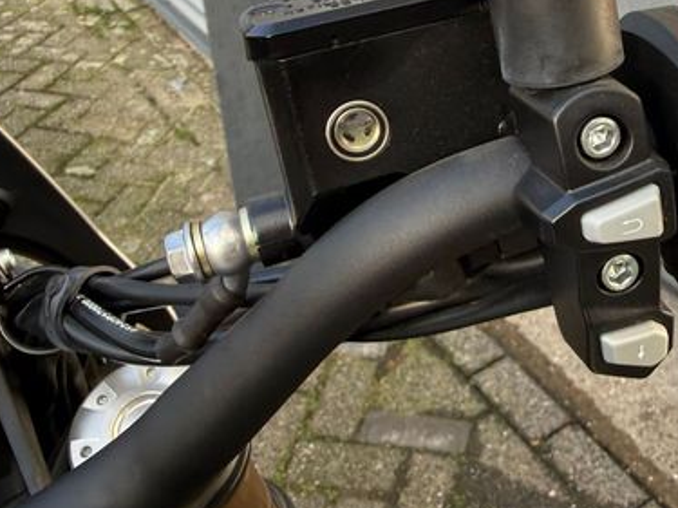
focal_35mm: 41
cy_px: 128
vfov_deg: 34.4
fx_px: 803
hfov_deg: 43.4
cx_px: 551
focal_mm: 2.22
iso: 40
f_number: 2.2
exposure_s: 1/165
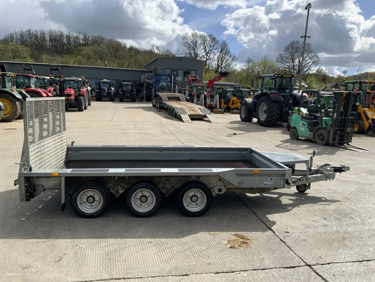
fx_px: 314
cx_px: 188
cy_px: 141
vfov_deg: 48.2
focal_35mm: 29
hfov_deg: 61.7
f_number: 1.8
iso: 16
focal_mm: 3
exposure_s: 1/1912
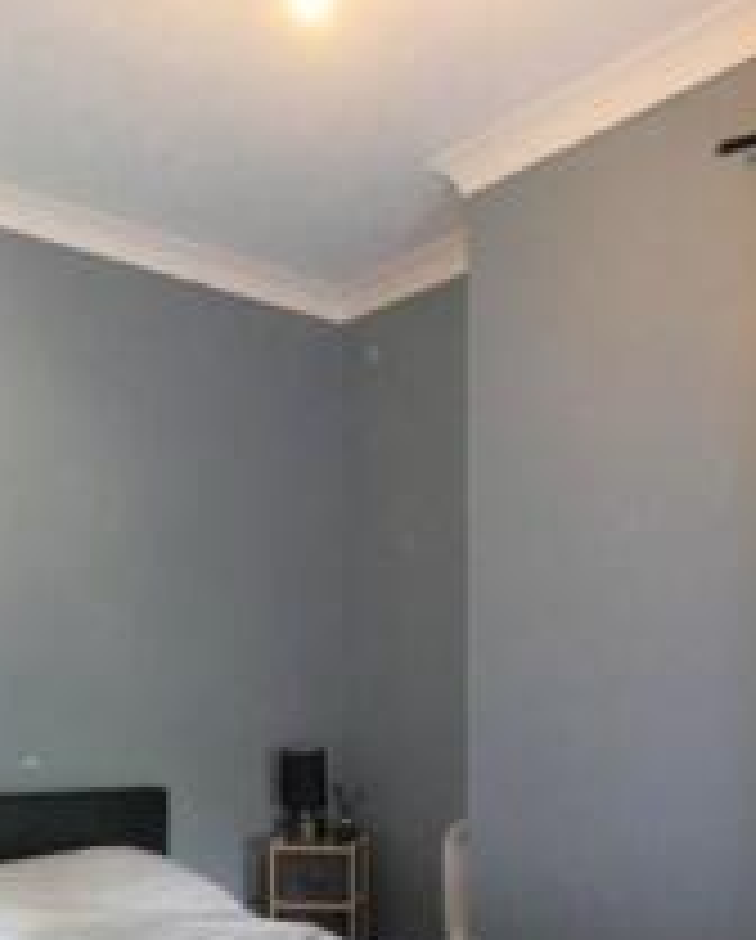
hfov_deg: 39.1
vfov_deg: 45.9
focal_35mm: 38
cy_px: 722
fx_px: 1060
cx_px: 464
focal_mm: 7
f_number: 4
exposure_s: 1/40
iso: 3200
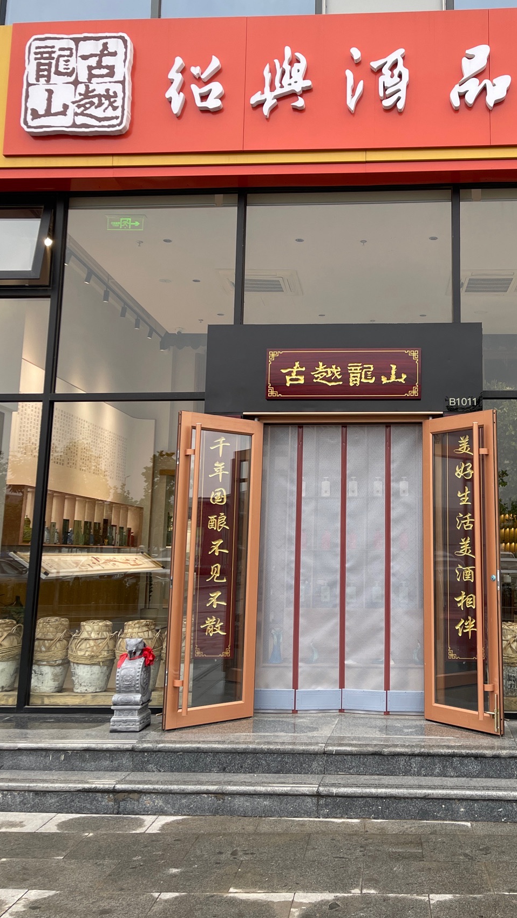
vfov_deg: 60.8
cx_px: 374
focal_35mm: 32
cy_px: 405
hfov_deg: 36.0
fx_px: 779
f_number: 1.6
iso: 64
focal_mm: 5.1
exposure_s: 1/121
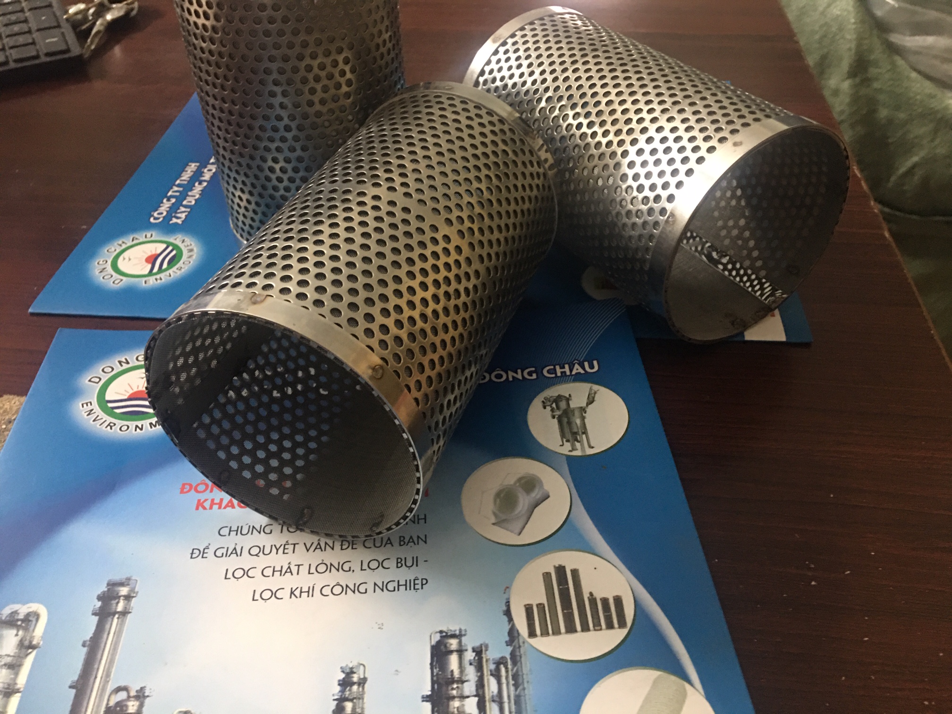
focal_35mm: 29
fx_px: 798
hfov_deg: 61.7
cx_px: 476
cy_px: 357
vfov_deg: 48.2
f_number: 2.2
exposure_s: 1/8
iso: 100
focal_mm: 4.15
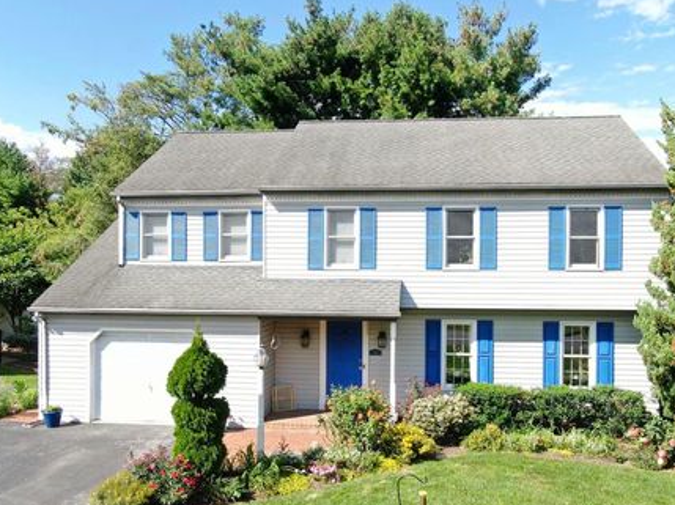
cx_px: 357
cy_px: 282
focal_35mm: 35
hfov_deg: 52.6
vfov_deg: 40.6
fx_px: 682
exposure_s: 1/500
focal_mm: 5.22
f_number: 3.1
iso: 100
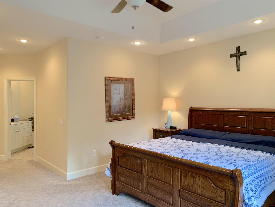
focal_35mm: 26
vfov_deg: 53.1
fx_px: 207
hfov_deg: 67.3
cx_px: 138
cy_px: 104
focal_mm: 4.25
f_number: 1.8
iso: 125
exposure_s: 1/60
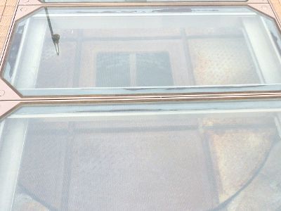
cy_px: 106
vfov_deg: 39.7
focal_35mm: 36
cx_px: 140
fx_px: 292
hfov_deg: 51.4
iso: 80
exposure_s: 1/160
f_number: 4
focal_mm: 4.1
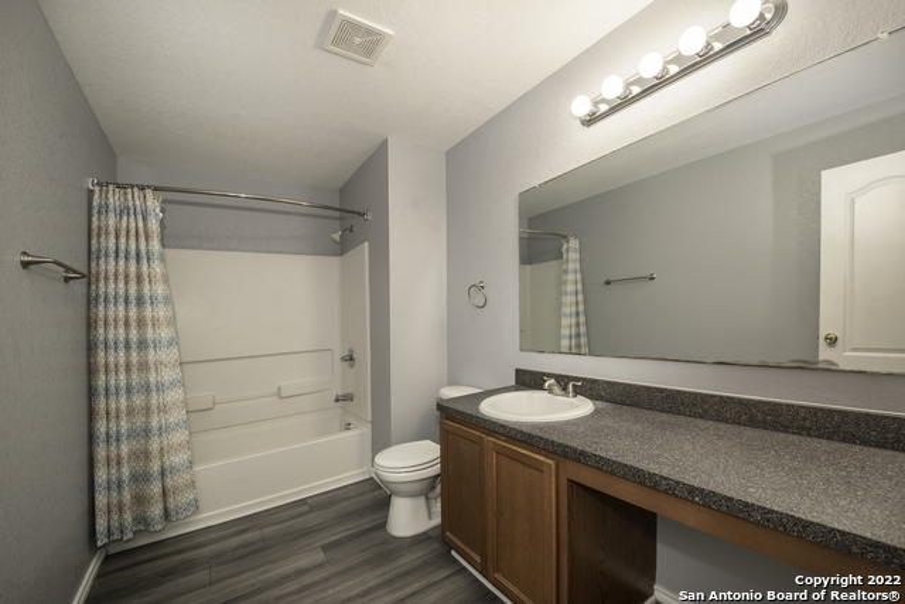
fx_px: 352
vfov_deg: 81.2
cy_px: 302
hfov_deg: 104.2
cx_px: 452
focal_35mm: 14
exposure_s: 1/60
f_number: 8
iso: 320
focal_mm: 14
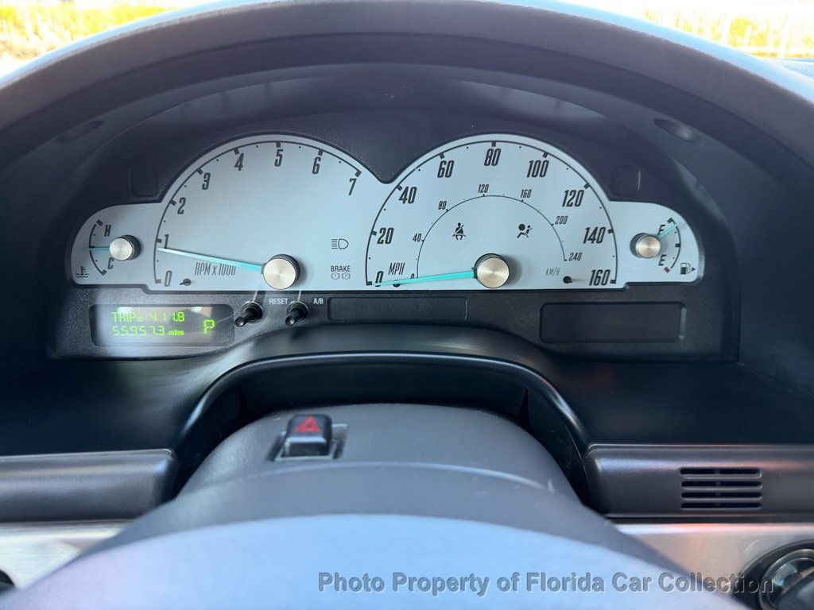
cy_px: 305
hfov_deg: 71.6
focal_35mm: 24
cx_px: 407
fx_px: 564
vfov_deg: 56.8
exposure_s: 1/66
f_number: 1.78
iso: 200
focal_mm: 6.76
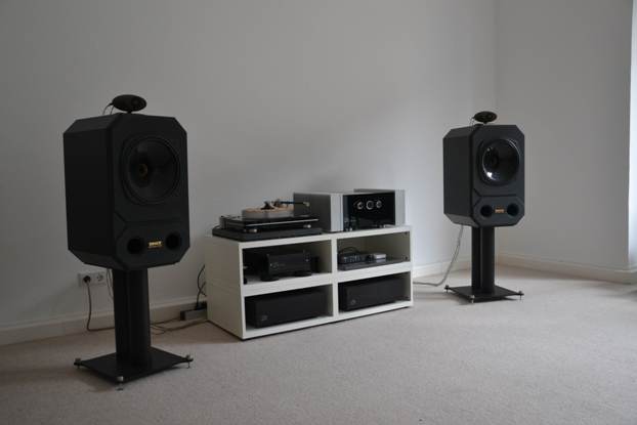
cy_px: 212
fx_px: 557
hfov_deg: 59.5
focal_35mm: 32
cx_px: 318
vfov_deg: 41.7
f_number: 3.8
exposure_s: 1/40
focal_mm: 21
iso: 400
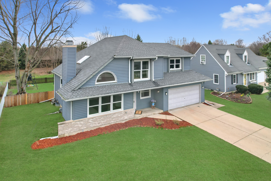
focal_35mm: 22
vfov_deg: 57.2
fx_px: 166
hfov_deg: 78.6
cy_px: 90
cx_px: 136
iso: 100
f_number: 2.8
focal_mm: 8.38
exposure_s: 1/250
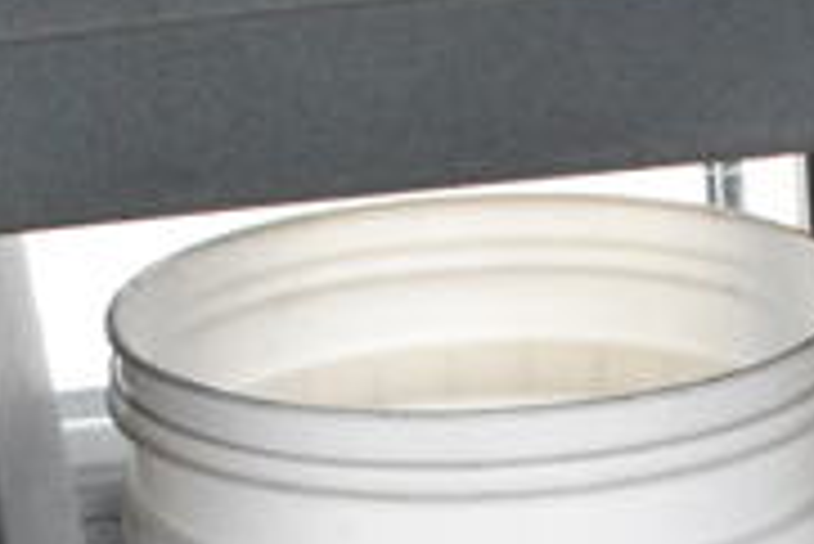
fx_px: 2738
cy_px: 818
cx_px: 558
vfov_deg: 10.9
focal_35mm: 121
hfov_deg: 16.9
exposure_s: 1/250
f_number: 8
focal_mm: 24
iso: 6400
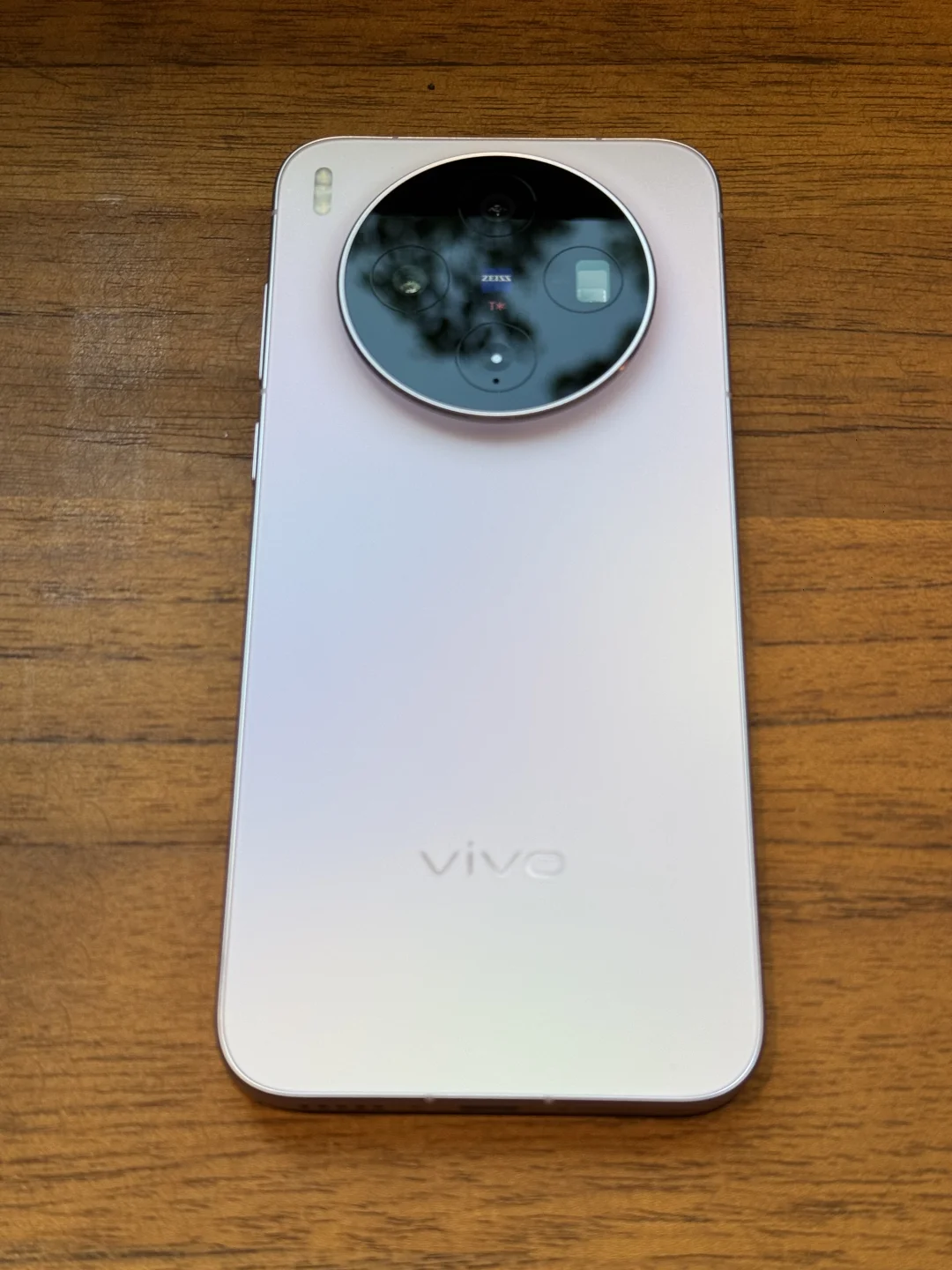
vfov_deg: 39.7
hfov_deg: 30.3
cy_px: 635
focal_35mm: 48
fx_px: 1760
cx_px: 476
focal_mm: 6.76
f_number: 1.78
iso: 64
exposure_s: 1/287
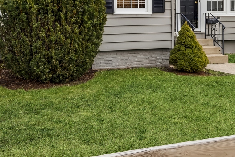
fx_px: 269
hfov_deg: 47.1
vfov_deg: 28.9
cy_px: -22
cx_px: 111
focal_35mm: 41
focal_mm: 11
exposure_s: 1/800
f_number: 9
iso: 200
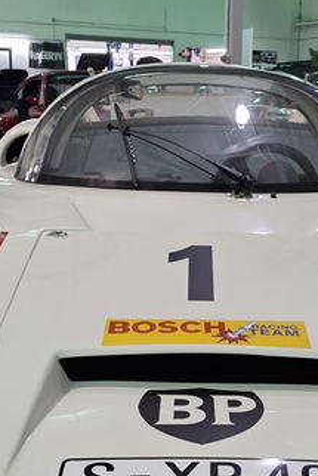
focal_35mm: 57
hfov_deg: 23.7
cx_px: 210
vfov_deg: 33.4
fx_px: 754
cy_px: 418
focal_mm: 6.3
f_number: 1.7
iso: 400
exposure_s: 1/120
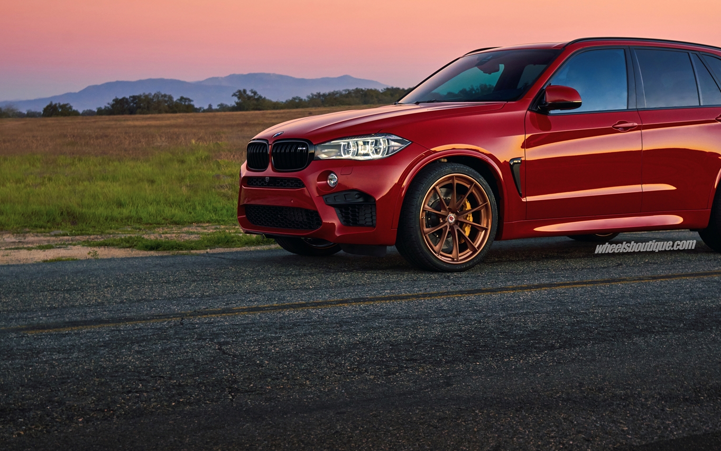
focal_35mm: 66
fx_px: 1297
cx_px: 422
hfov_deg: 31.0
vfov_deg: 19.6
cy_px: 139
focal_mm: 46
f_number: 6.3
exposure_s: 1/25
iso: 640
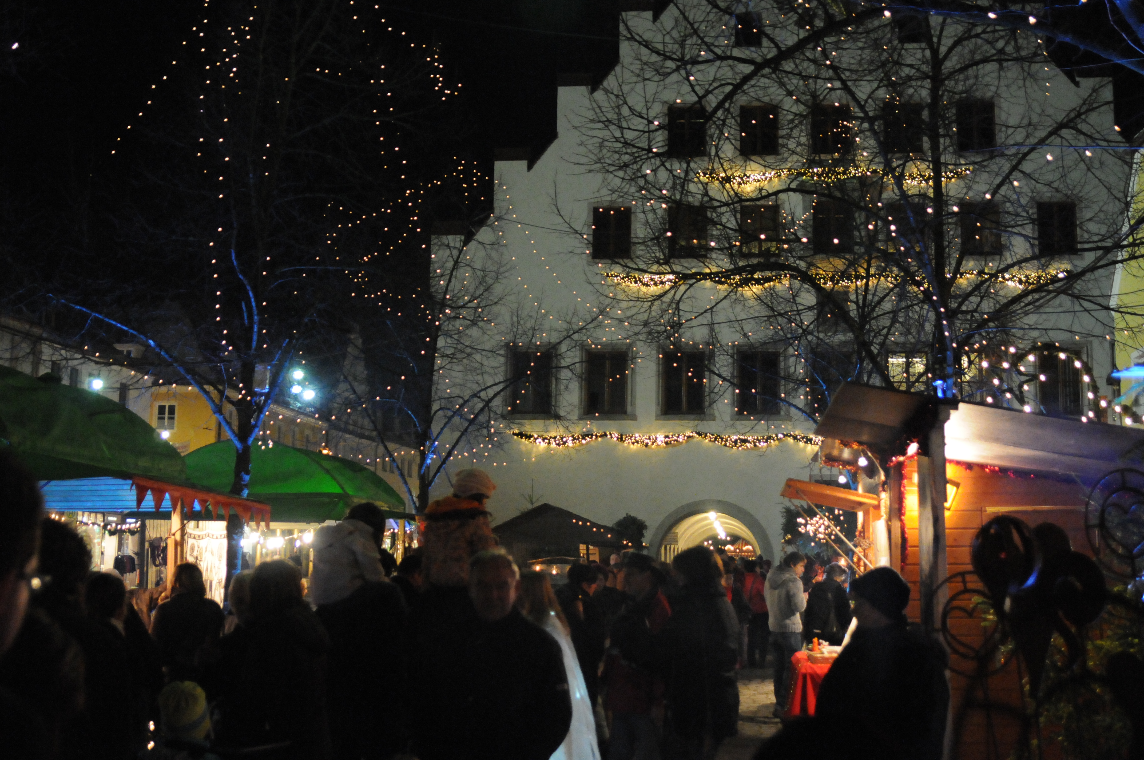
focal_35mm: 42
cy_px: 380
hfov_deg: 46.4
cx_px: 572
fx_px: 1333
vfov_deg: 31.8
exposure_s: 1/60
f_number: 2.8
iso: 3200
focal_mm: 28
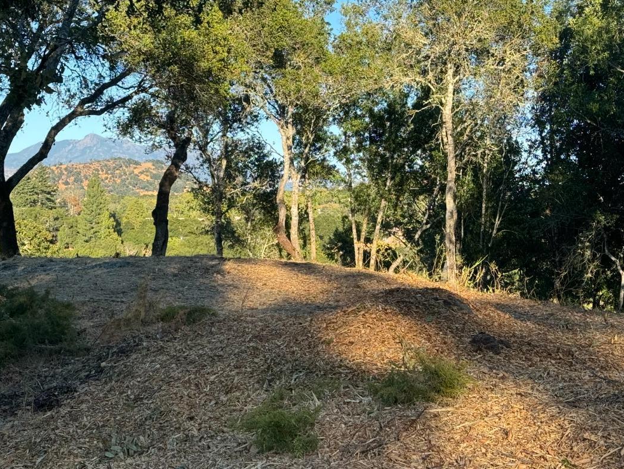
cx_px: 304
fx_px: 1244
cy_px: 212
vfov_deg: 21.3
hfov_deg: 28.2
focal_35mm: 69
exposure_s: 1/1152
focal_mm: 6.76
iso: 64
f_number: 1.78
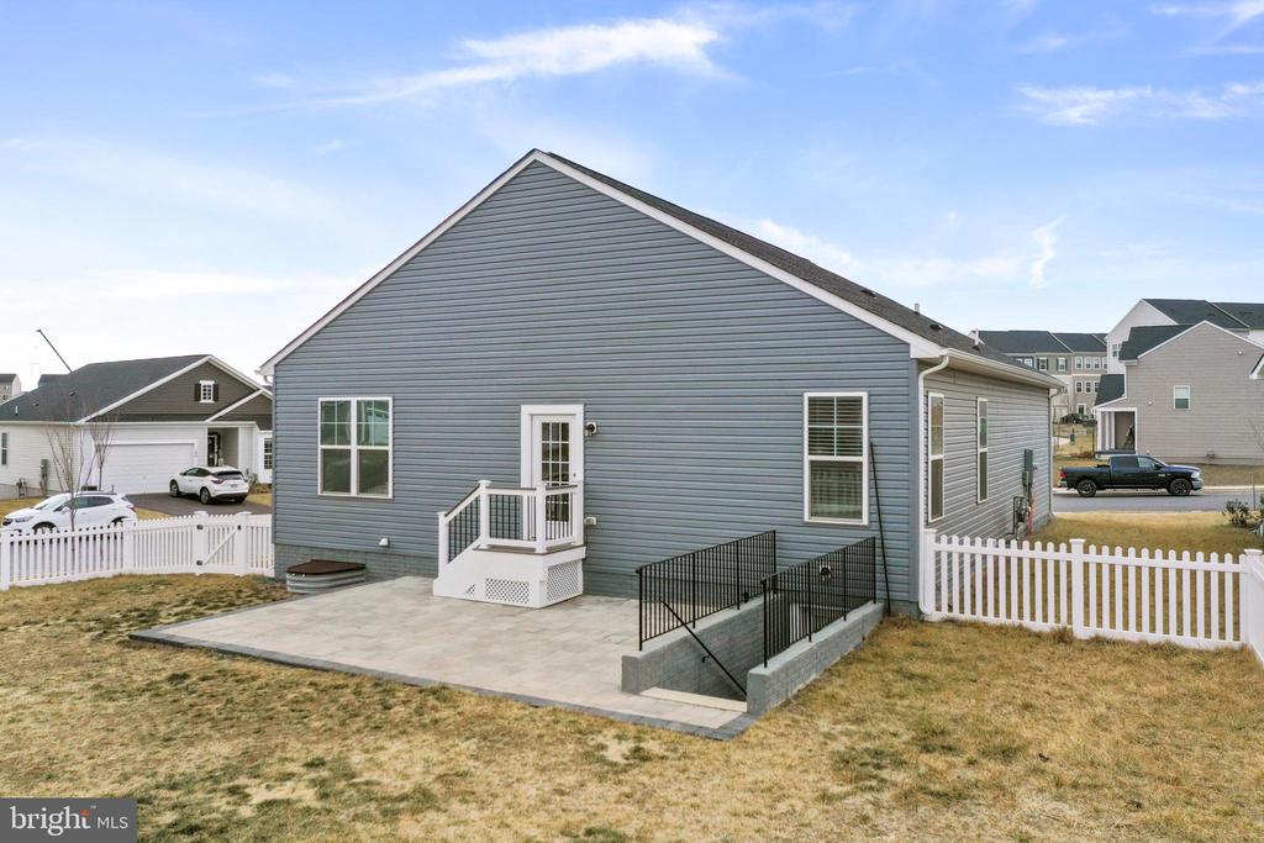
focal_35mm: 28
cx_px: 632
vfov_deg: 46.4
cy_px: 422
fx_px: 983
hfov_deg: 65.5
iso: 100
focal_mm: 10.26
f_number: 5
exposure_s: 1/240
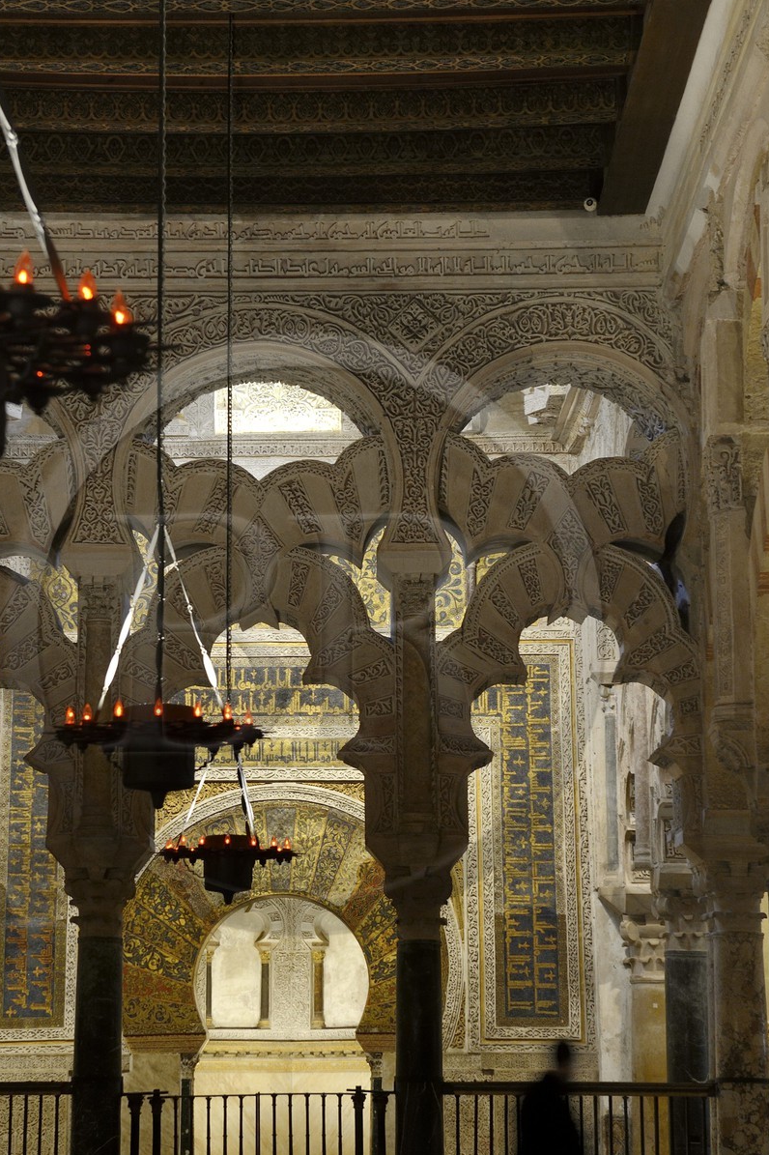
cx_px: 304
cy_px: 634
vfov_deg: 24.5
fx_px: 2661
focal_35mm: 83
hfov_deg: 16.4
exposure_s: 1/6
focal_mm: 62
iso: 800
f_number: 4.5
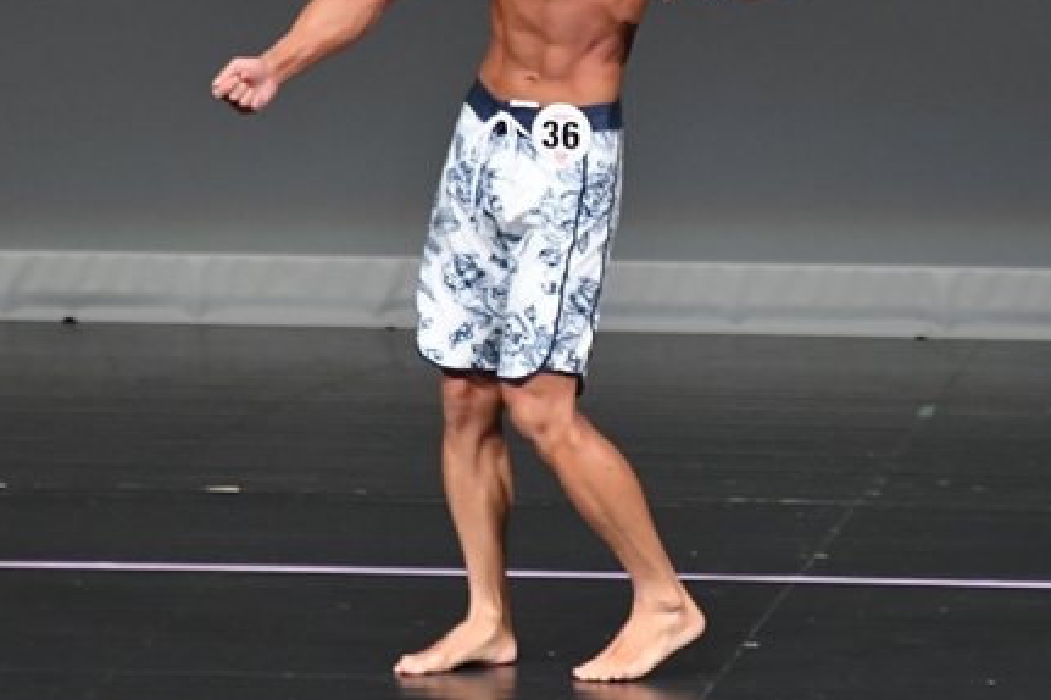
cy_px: 146
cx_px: 647
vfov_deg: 2.2
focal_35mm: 620
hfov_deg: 3.3
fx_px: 18093
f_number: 5.6
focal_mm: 230
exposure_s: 1/400
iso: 4000
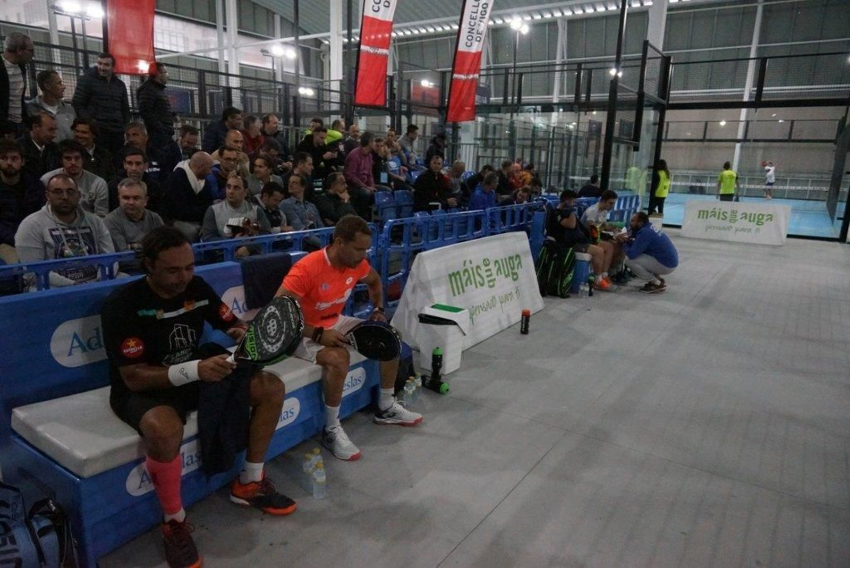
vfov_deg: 53.2
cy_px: 284
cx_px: 425
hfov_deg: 73.7
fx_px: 567
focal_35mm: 24
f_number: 2.8
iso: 6400
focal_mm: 16
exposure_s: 1/1000
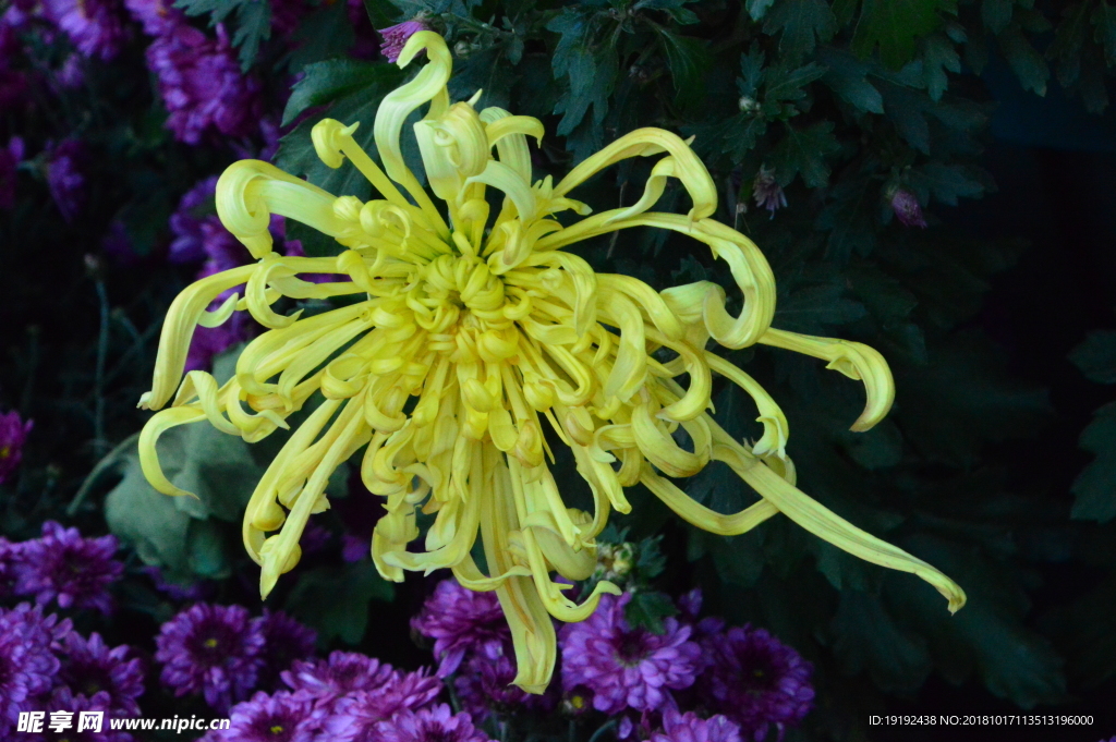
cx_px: 558
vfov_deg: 6.3
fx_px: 6737
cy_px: 371
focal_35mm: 218
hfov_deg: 9.5
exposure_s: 1/250
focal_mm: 145
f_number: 18
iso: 6400
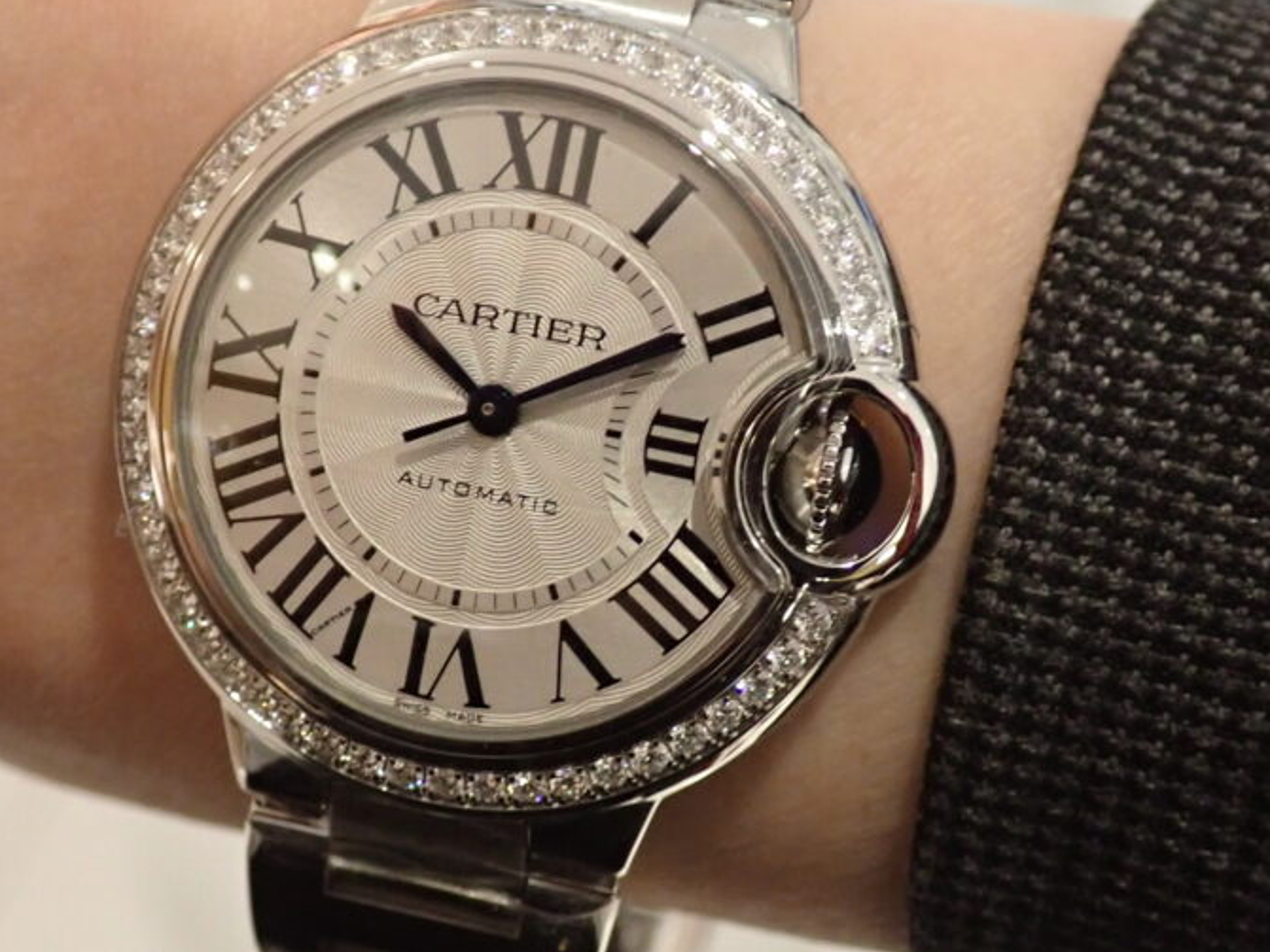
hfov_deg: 28.5
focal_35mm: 68
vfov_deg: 21.6
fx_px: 2494
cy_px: 435
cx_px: 543
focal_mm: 6.83
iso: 640
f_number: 2.7
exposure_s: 1/125
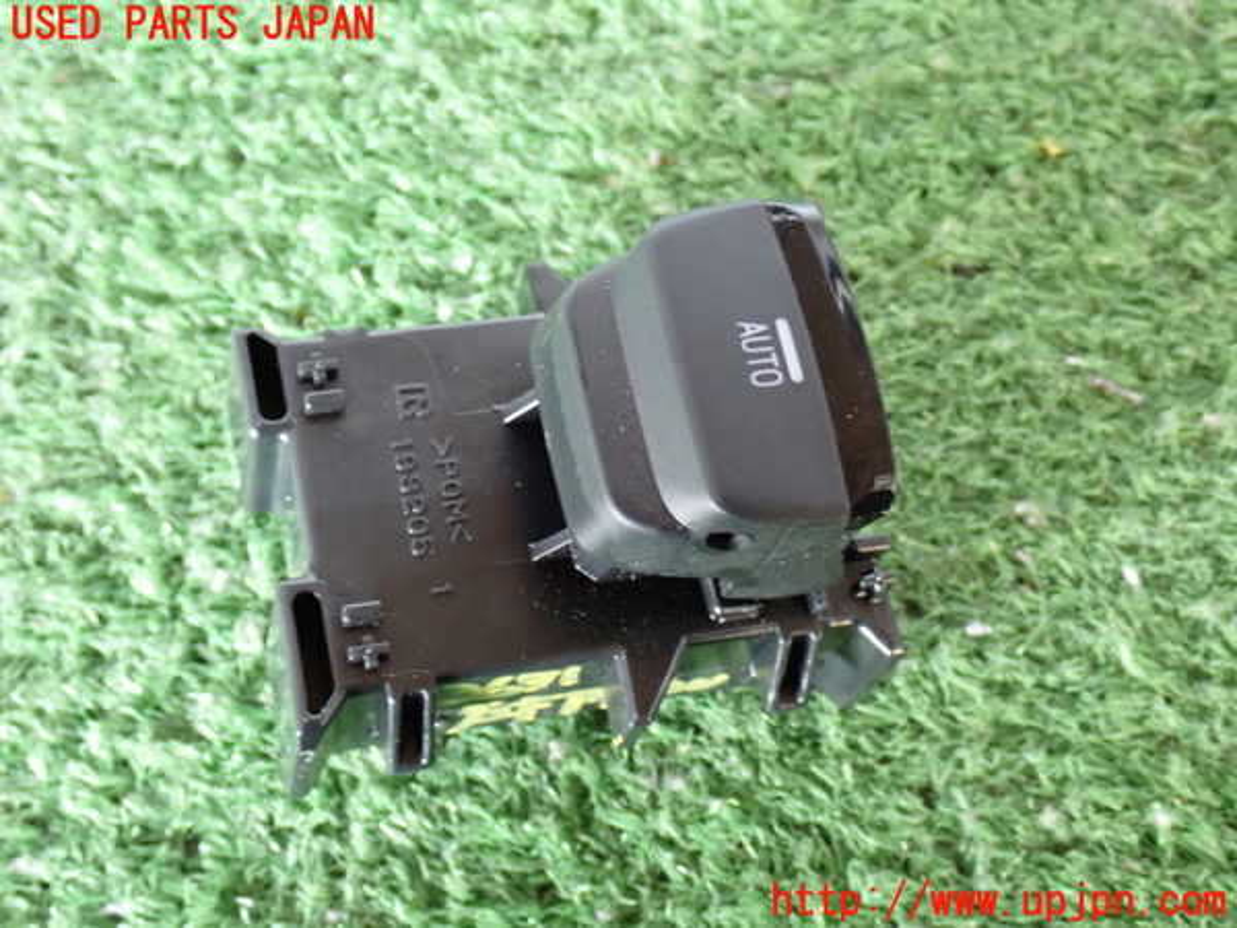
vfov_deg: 27.0
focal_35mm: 54
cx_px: 618
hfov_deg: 35.5
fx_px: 1930
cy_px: 464
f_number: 3.3
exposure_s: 1/25
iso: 800
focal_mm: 9.65
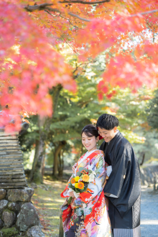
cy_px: 118
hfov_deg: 17.5
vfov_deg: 26.0
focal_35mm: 78
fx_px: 513
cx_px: 79
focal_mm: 78
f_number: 2.8
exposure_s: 1/200
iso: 500
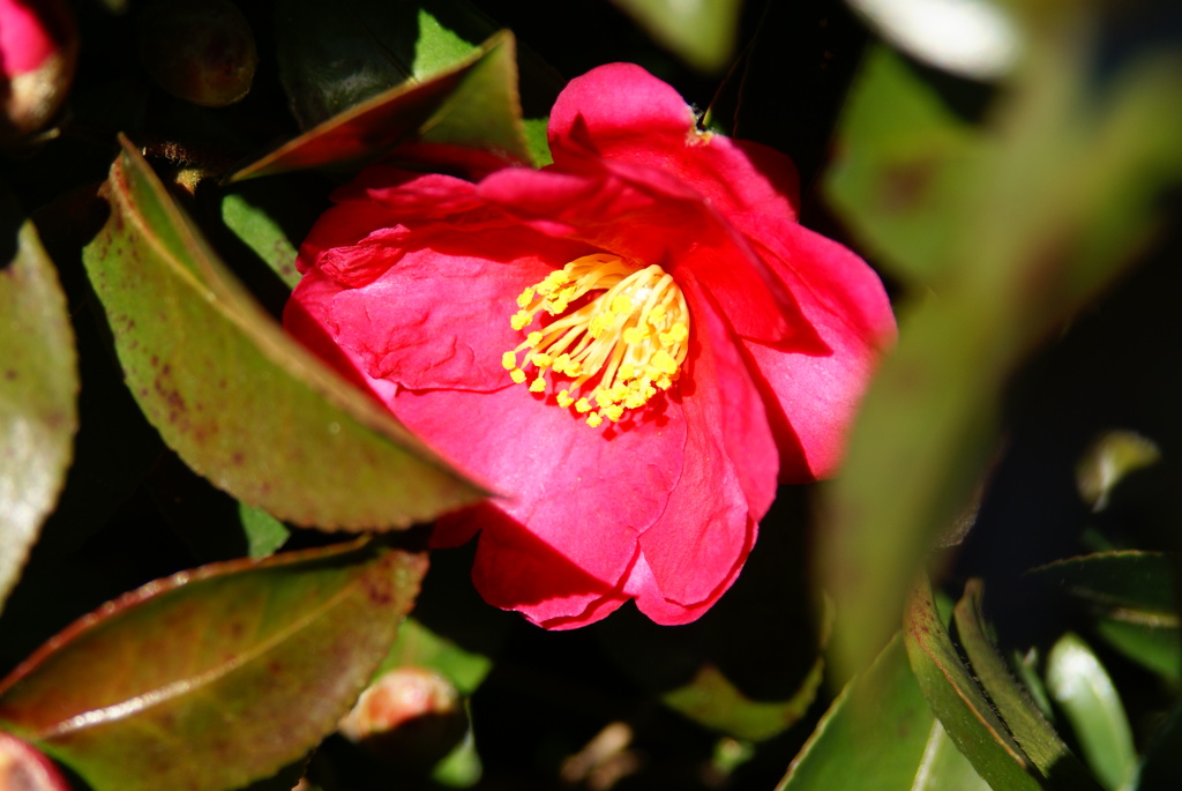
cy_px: 396
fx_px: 9860
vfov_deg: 4.6
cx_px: 591
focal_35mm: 300
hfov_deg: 6.9
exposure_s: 1/320
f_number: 5.6
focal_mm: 200
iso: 100
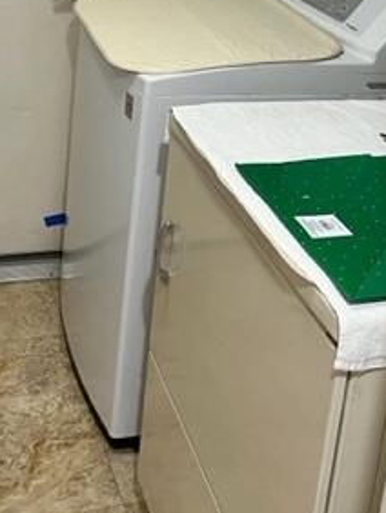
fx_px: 876
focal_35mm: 59
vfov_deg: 30.9
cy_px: 31
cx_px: 171
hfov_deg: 24.8
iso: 160
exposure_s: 1/60
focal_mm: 5.1
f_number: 1.6
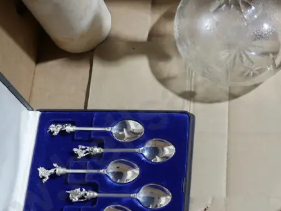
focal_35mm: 75
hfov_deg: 25.7
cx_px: 206
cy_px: 74
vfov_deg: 19.6
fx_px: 609
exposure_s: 1/60
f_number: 3.6
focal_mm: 16
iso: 400
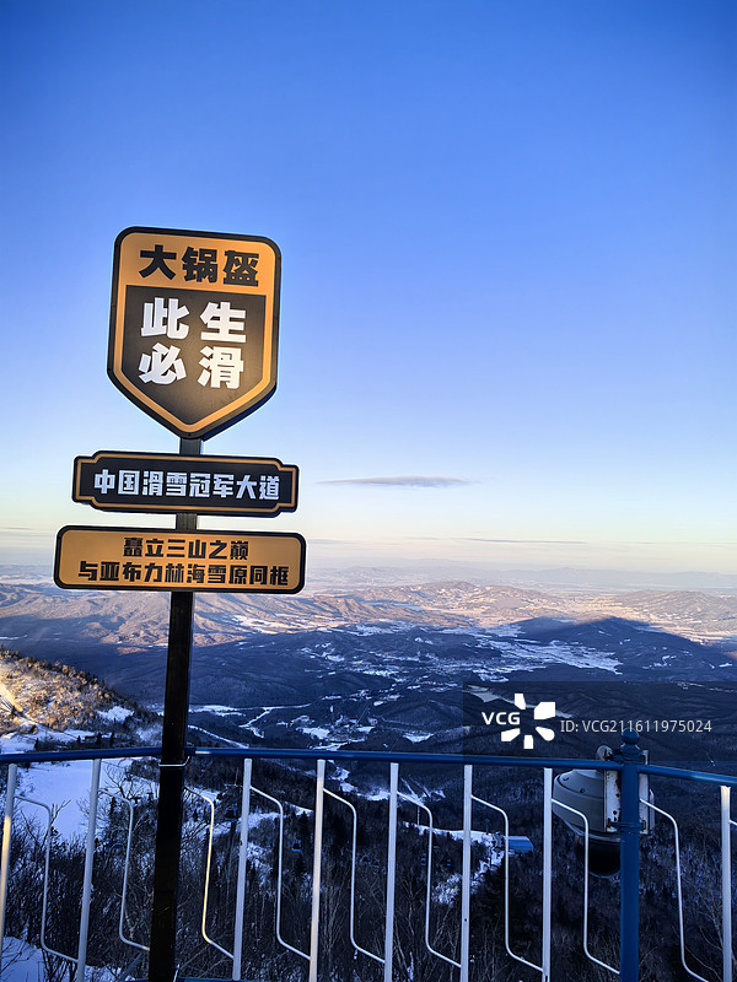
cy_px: 491
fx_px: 766
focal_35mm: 27
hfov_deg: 51.4
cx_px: 368
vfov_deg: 65.3
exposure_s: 1/769
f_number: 2
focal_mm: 5.75
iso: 50
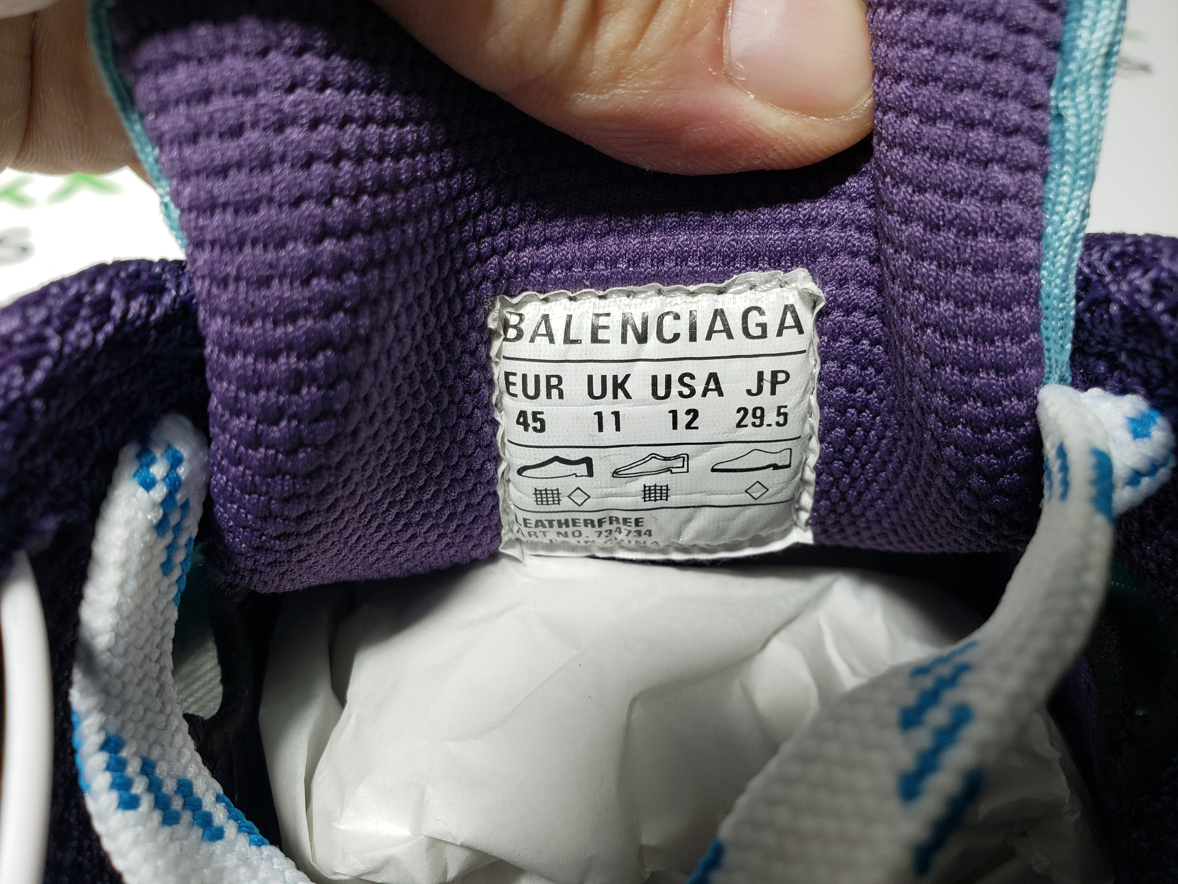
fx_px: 885
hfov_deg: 67.3
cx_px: 589
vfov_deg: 53.1
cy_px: 442
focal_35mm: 26
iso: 50
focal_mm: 4.3
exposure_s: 1/100
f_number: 2.4
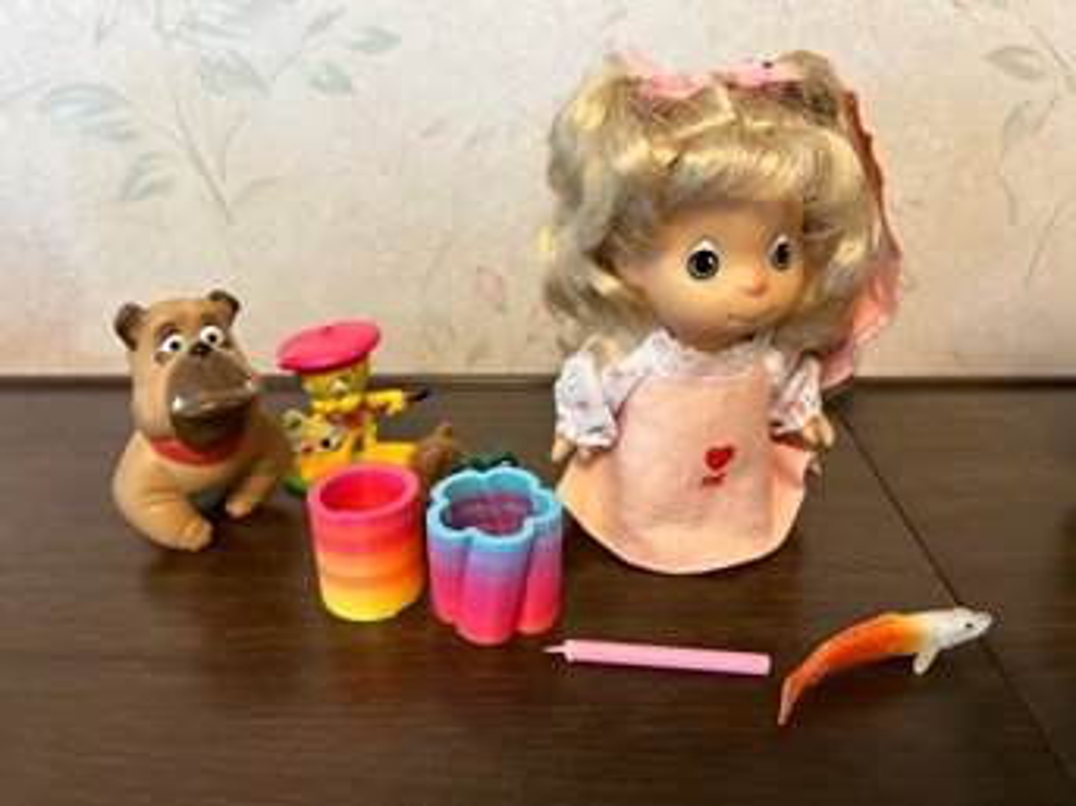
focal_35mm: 26
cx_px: 538
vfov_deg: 53.0
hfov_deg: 67.3
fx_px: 808
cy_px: 403
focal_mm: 5.7
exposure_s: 1/60
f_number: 1.5
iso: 400
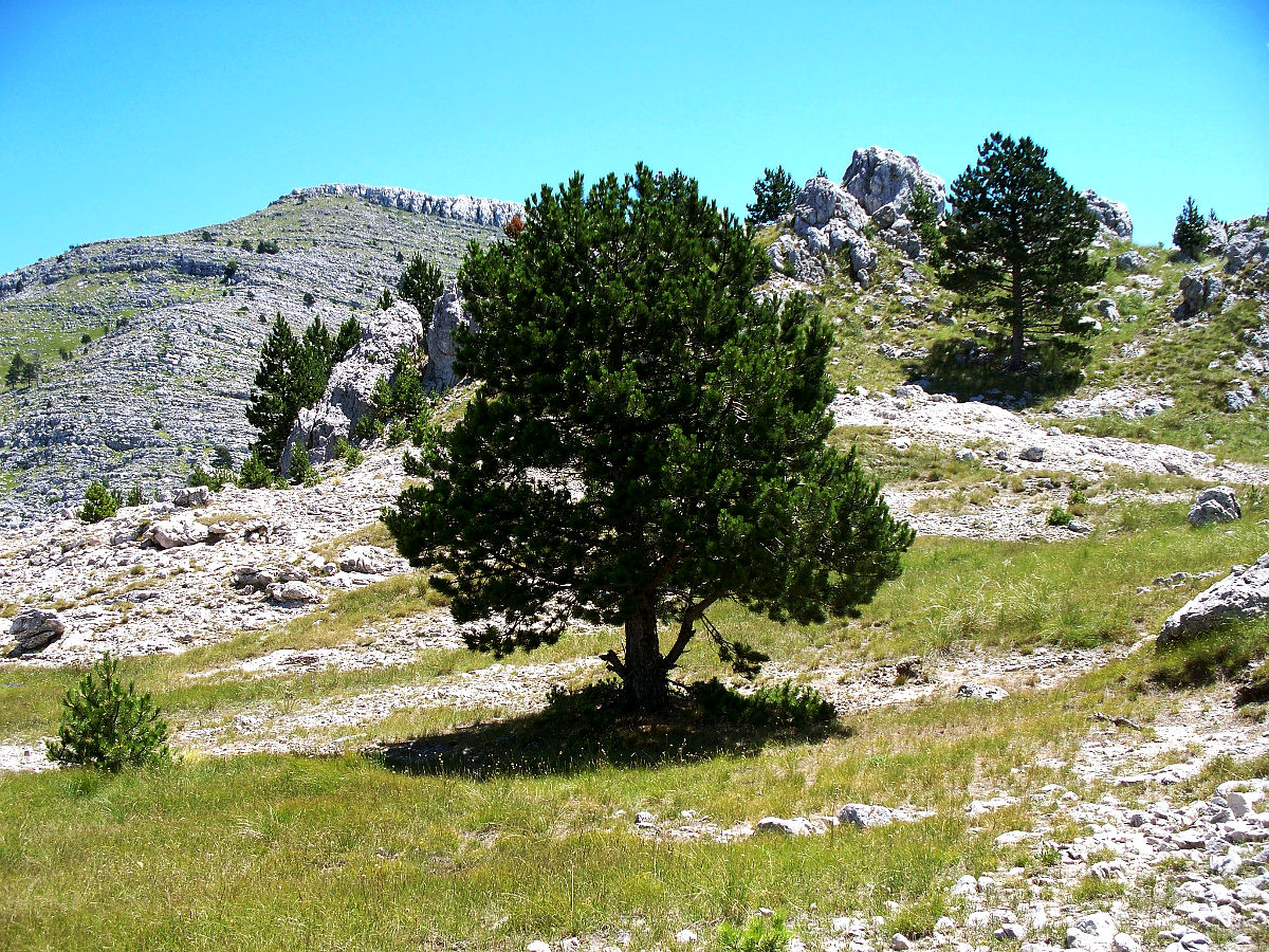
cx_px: 634
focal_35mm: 47
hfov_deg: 40.4
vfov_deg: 30.9
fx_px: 1723
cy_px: 476
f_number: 2.9
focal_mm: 9.86
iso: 64
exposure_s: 1/400
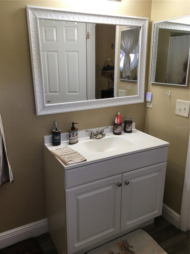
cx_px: 95
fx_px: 212
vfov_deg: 61.7
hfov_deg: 48.2
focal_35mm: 29
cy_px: 127
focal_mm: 4.15
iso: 25
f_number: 2.2
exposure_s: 1/33
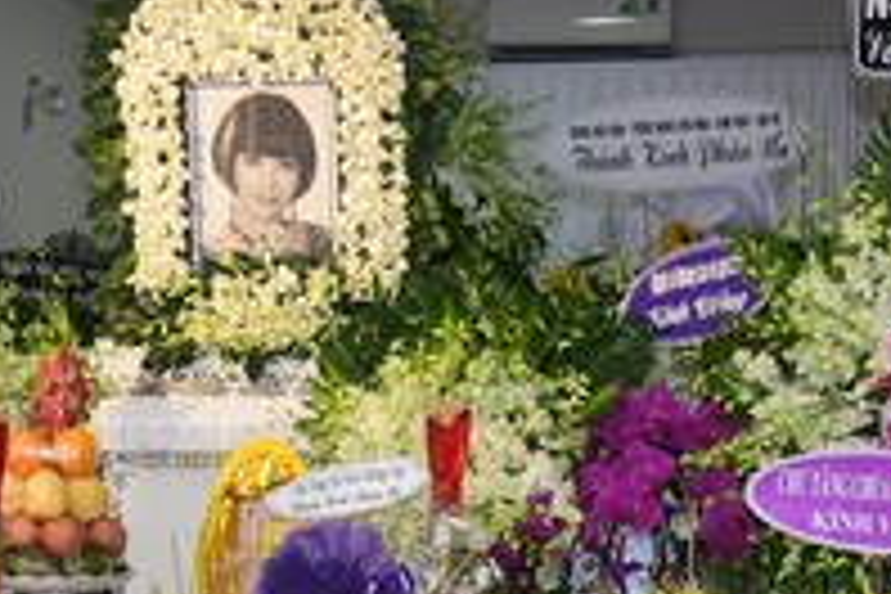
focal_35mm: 102
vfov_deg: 13.0
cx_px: 405
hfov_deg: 20.0
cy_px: 778
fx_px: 2524
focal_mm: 31
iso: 500
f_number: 4
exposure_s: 1/60
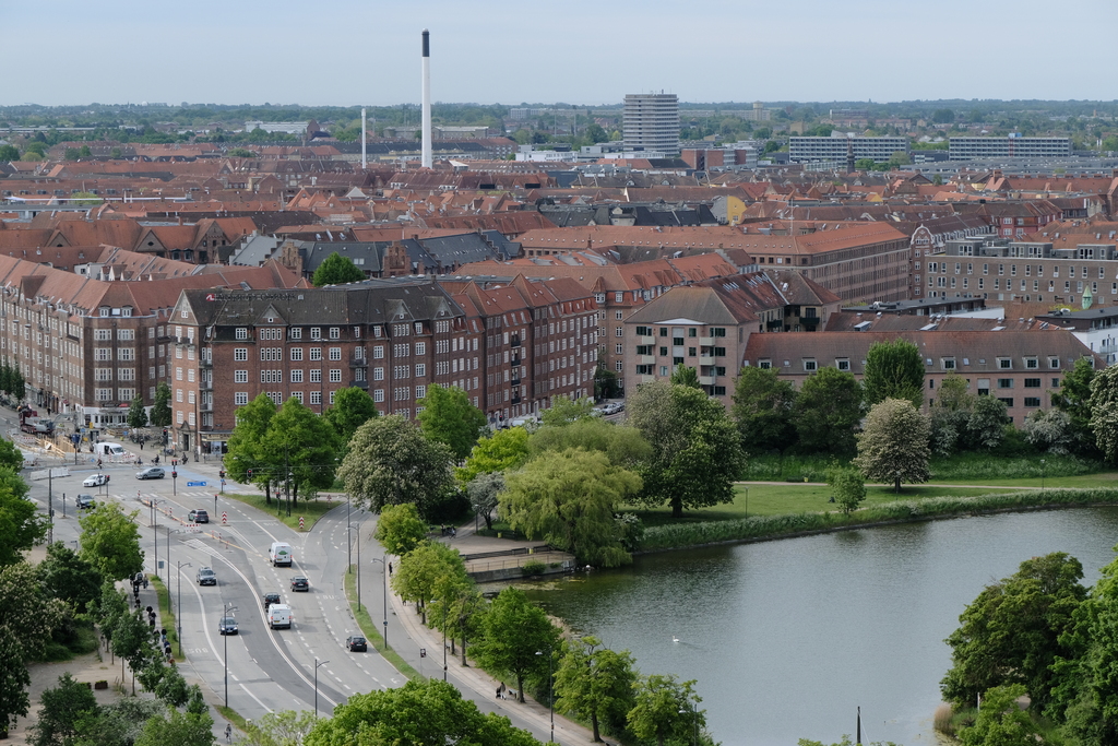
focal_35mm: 105
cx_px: 559
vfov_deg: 13.0
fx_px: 3261
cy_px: 373
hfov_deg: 19.5
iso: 640
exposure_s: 1/680
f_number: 8
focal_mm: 70
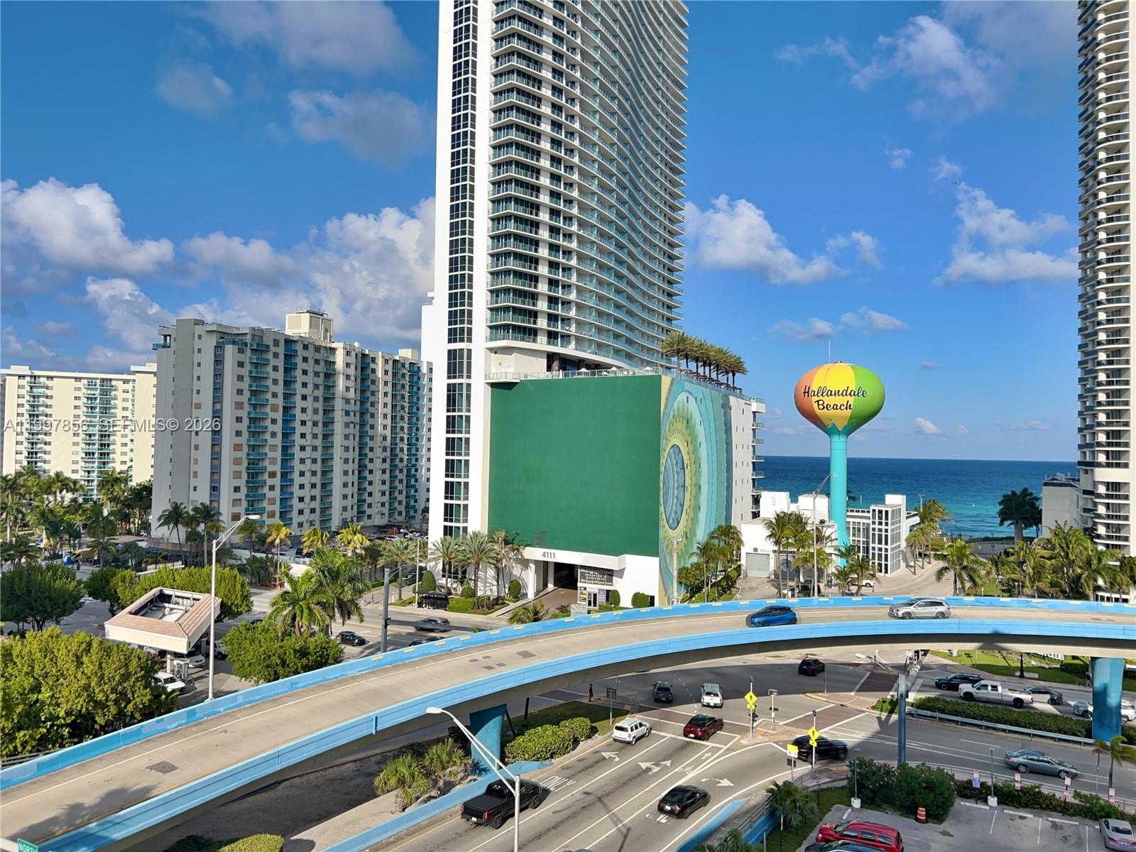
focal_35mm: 26
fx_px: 853
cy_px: 426
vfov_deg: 53.1
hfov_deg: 67.3
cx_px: 568
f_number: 1.5
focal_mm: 5.7
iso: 50
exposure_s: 1/7463
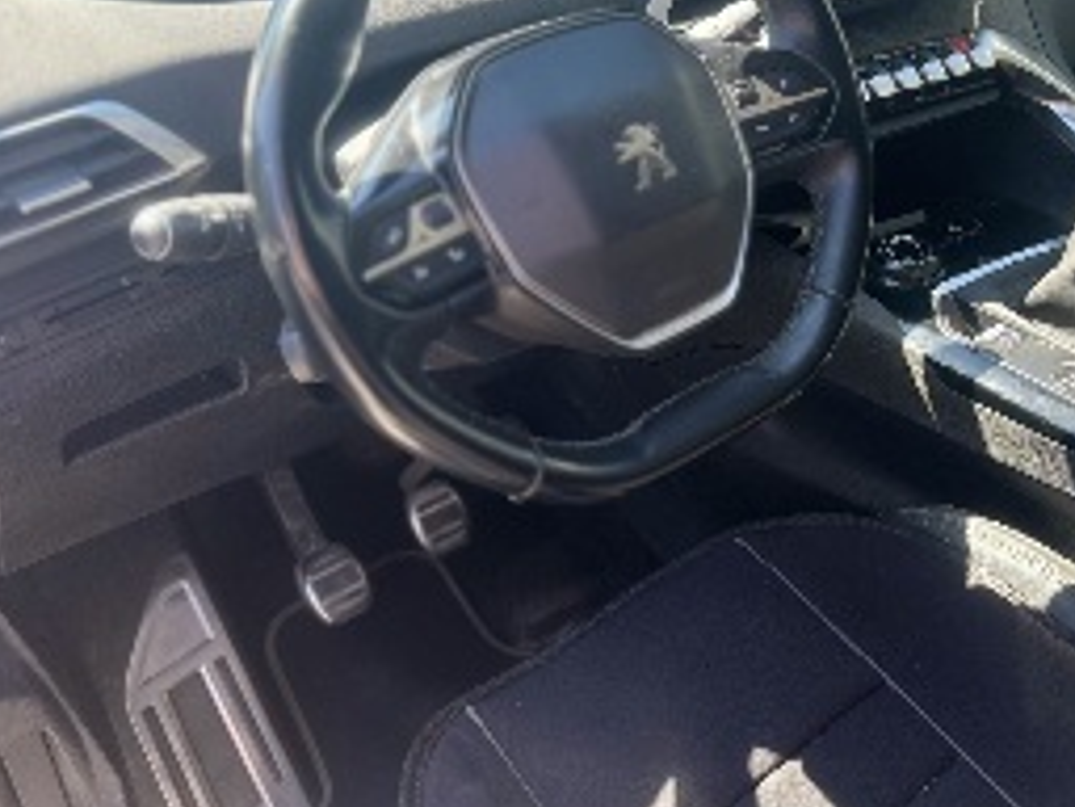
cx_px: 764
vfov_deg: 36.8
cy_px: 349
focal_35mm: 39
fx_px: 1211
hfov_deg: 46.6
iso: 80
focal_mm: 6.86
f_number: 1.78
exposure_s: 1/414
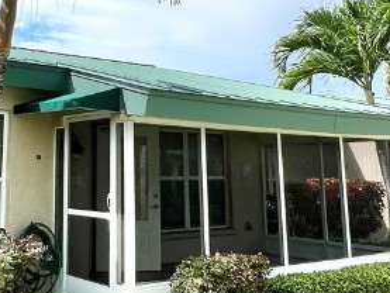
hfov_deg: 38.6
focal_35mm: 48
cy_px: 66
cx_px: 97
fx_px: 541
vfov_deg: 29.7
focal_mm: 1.57
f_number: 1.8
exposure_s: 1/2320
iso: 32
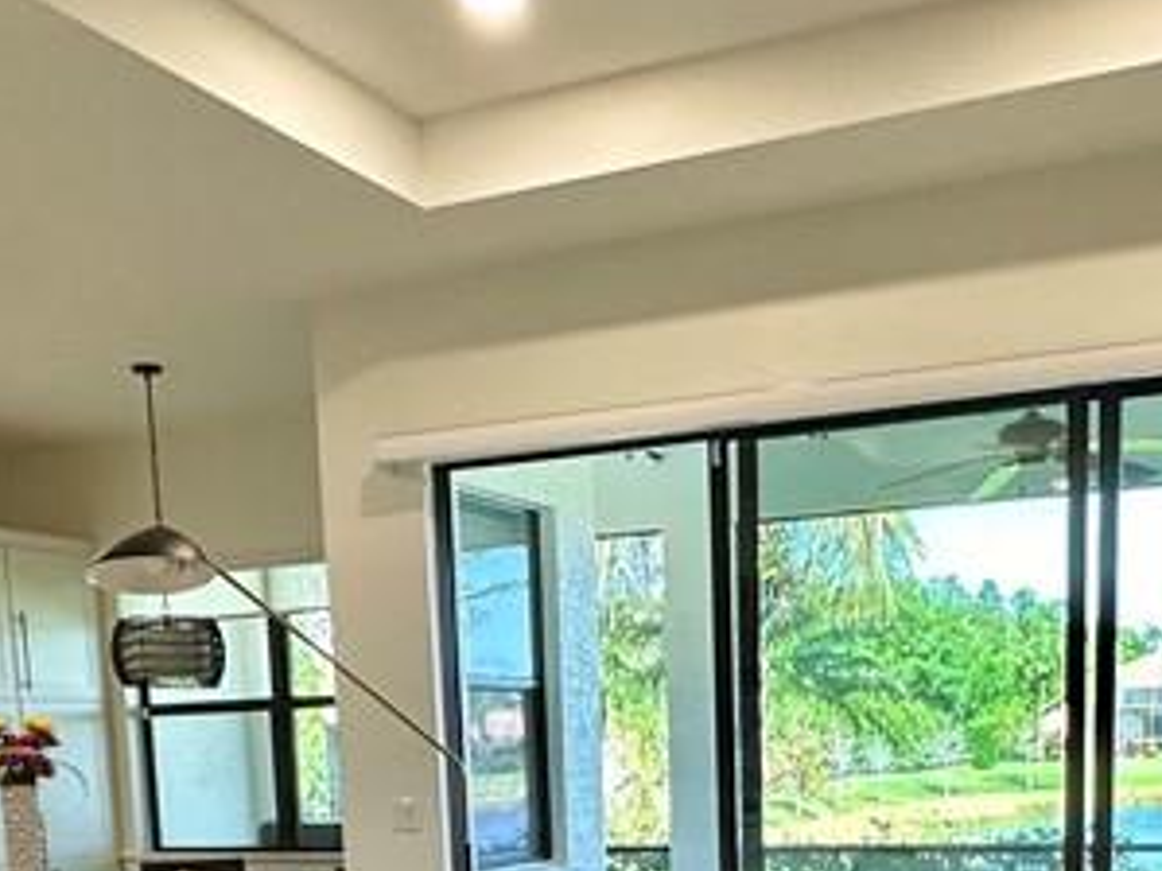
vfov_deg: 27.1
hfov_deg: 39.7
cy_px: 1015
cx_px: 610
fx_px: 1611
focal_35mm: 48
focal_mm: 2.22
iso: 160
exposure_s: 1/120
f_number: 2.2
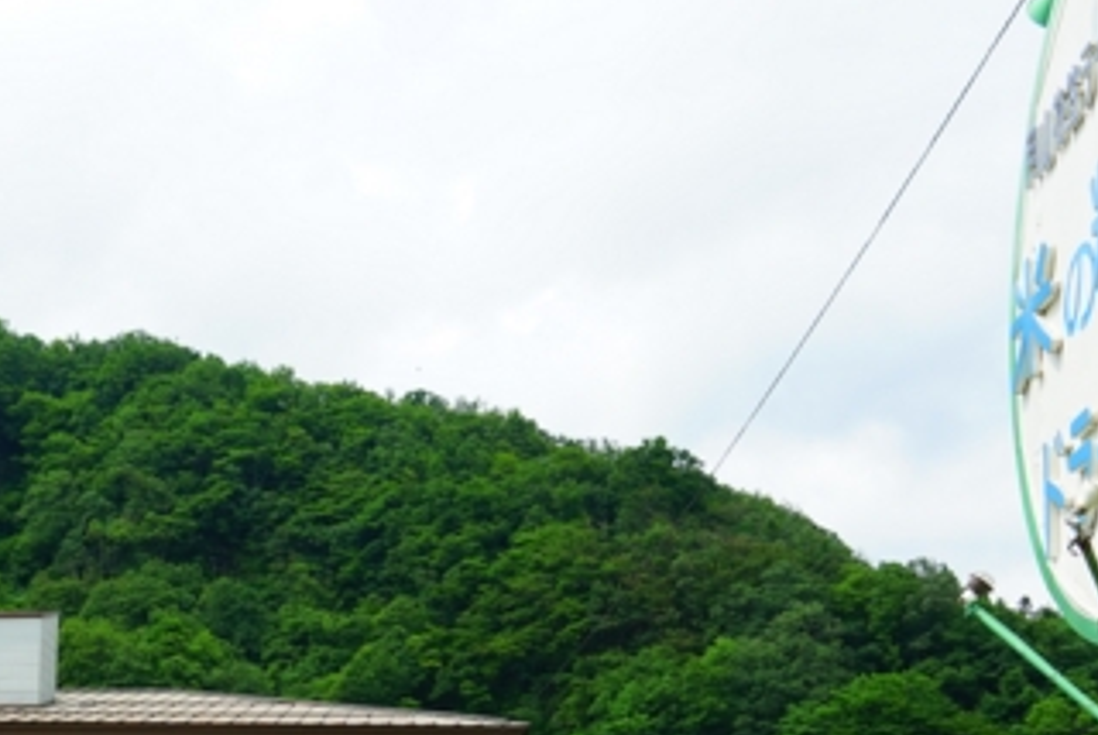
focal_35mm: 60
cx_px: 172
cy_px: 814
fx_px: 1832
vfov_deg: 21.5
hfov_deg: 32.2
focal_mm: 24
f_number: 9
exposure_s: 1/100
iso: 100
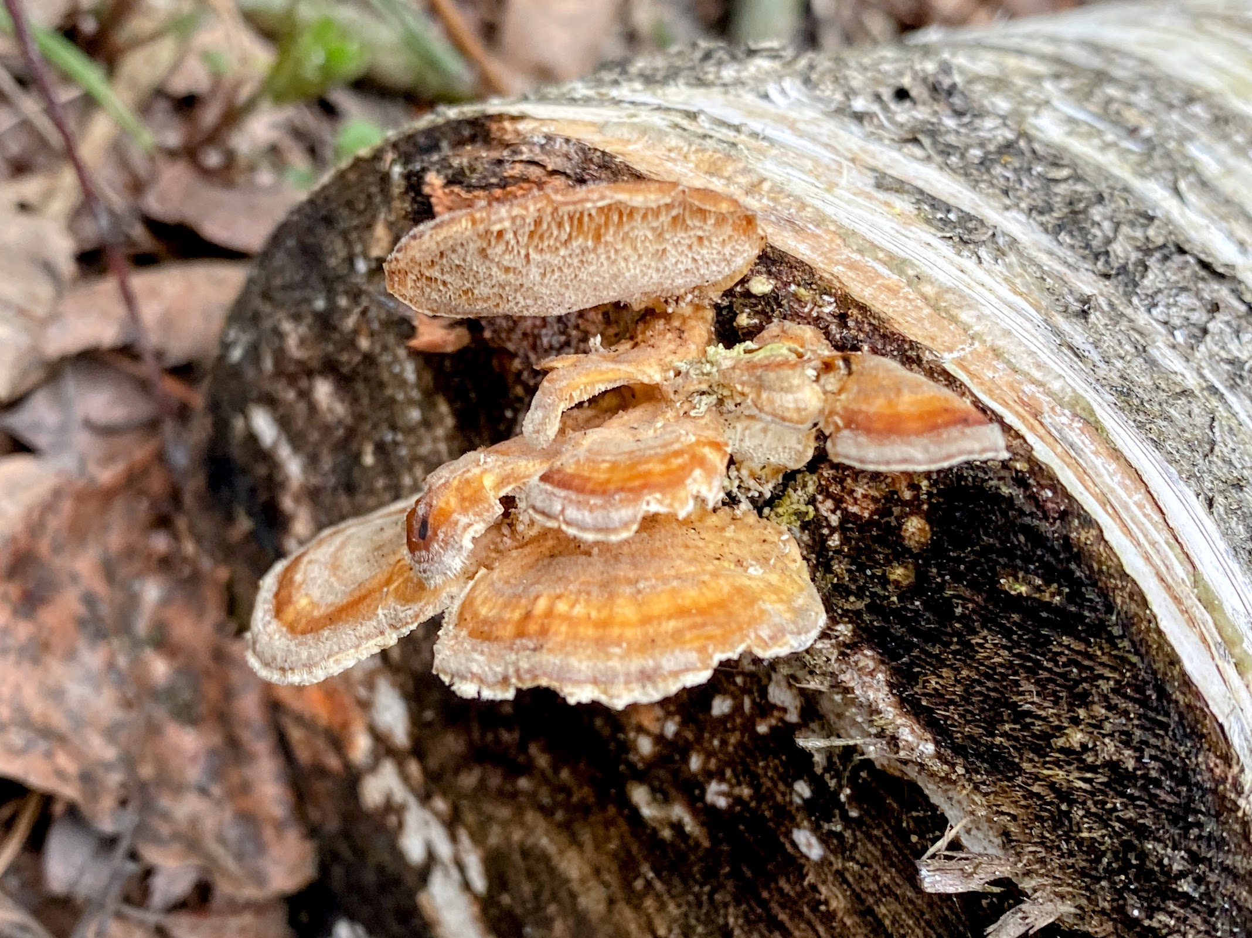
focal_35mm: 25
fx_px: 904
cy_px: 469
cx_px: 626
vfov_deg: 54.9
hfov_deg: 69.4
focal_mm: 4.25
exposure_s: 1/122
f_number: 1.8
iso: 50
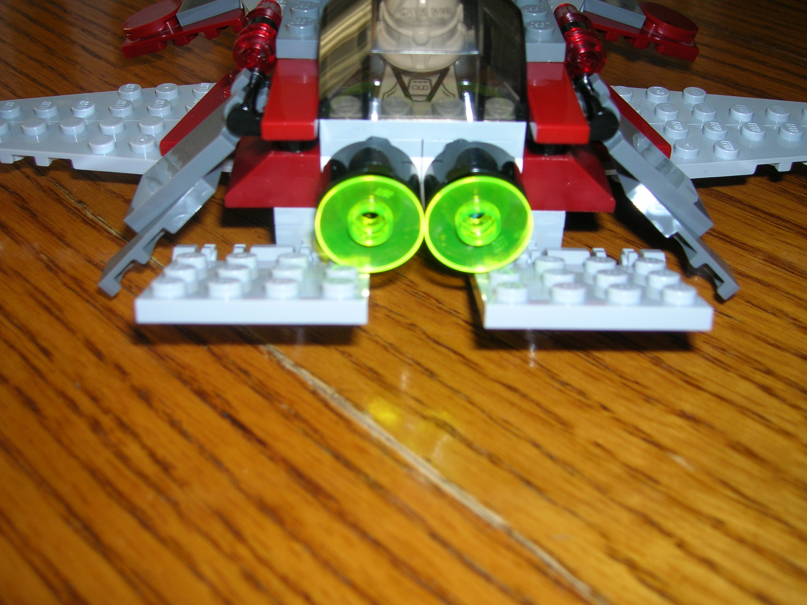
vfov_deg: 37.7
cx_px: 404
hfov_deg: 49.0
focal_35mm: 38
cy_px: 302
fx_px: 886
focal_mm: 6.4
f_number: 3
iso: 50
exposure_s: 1/60.1
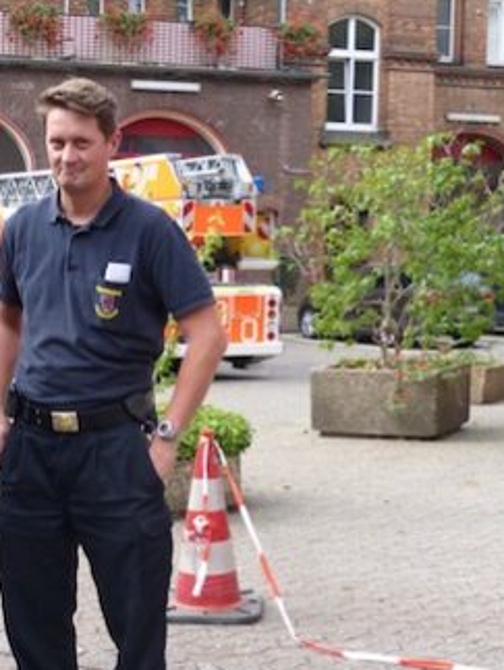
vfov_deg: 29.7
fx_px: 1259
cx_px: 6
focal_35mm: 65
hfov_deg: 21.9
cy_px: 400
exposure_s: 1/125
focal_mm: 6.1
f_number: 3.5
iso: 100
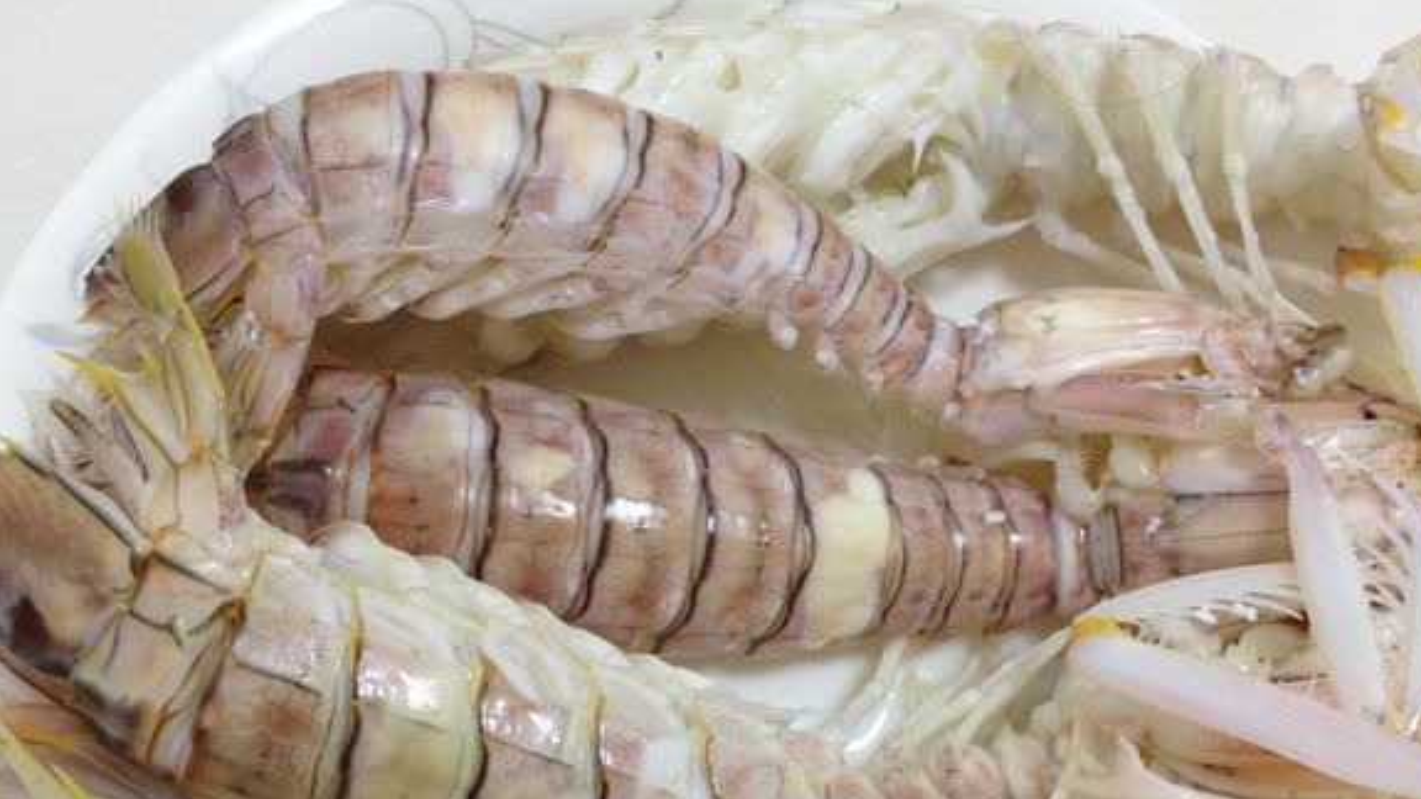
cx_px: 785
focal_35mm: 53
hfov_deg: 39.1
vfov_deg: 22.4
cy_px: 597
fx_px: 1997
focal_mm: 4.28
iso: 125
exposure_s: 1/20
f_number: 2.4
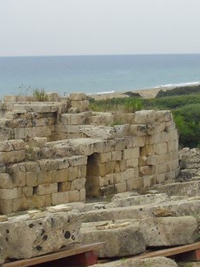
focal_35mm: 121
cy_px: 112
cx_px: 124
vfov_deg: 16.3
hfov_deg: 12.2
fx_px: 933
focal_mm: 6.2
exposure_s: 1/200
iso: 100
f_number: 2.8
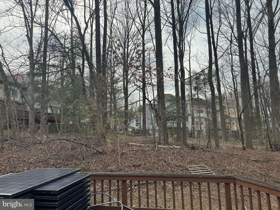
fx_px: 194
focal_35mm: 24
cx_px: 140
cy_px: 105
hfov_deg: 71.6
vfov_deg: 56.8
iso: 80
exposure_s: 1/2041
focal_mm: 6.86
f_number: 1.78
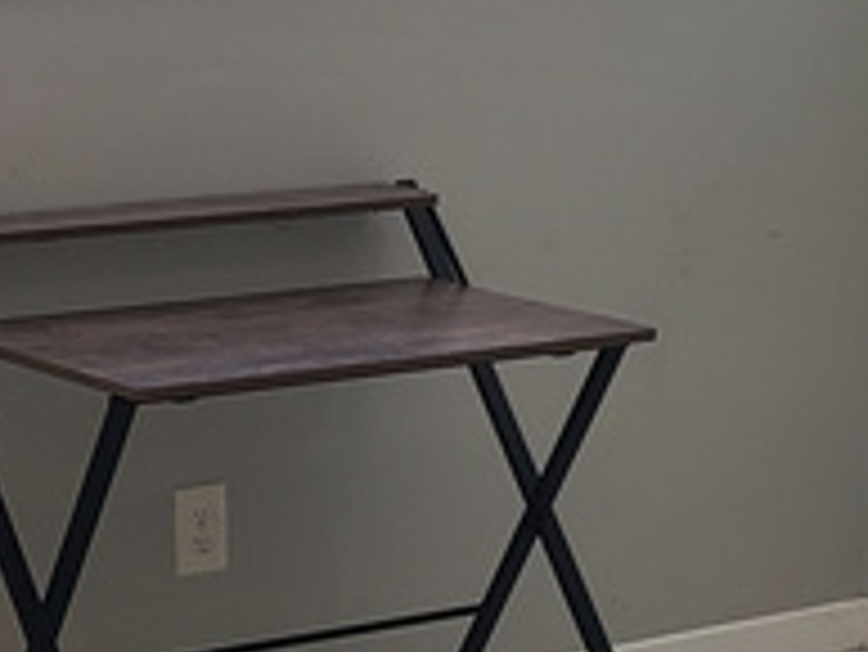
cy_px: 585
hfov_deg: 14.3
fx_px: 3463
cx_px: 477
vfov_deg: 10.7
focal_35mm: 138
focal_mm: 5.4
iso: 40
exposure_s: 1/165
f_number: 1.8
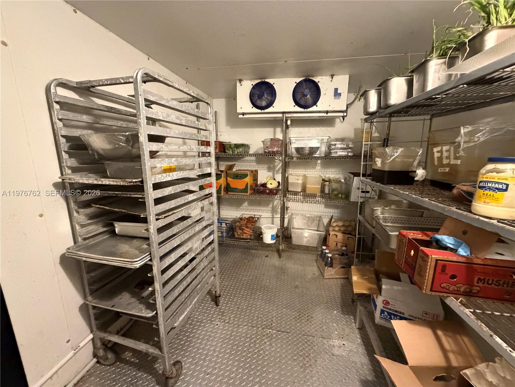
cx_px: 258
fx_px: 208
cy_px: 194
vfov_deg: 85.7
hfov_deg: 102.1
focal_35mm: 14
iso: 1250
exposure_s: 1/60
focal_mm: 2.22
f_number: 2.2
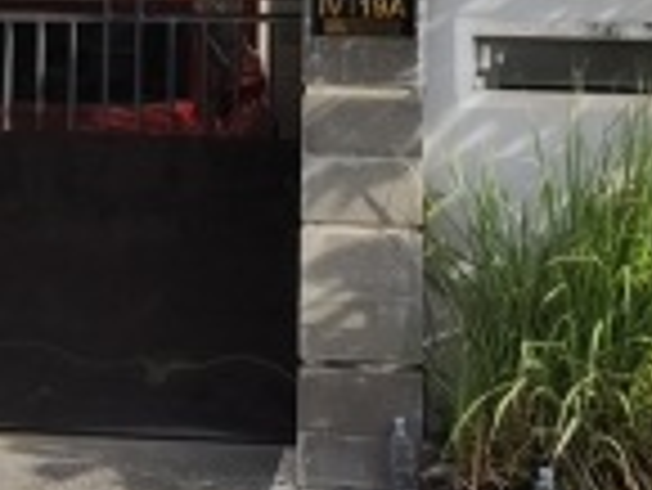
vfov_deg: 14.3
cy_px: -346
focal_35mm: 93
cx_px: 290
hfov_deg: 21.1
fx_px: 1753
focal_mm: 1.91
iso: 50
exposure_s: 1/1361
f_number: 2.2
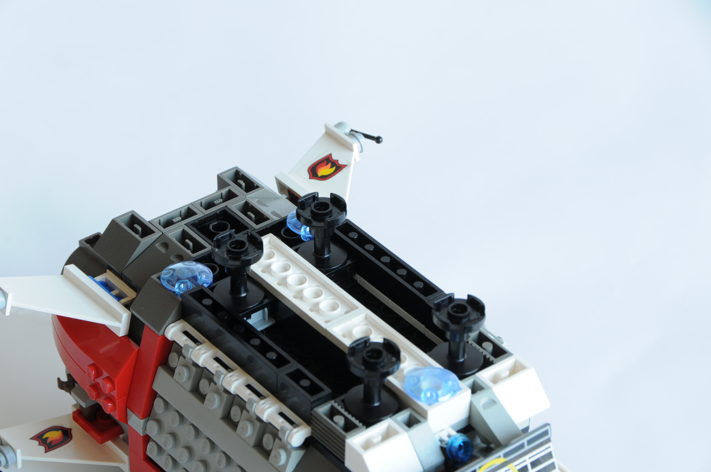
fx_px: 3107
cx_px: 356
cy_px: 236
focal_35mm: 158
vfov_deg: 8.7
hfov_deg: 13.1
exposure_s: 1/1.6
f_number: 11
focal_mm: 105
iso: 200
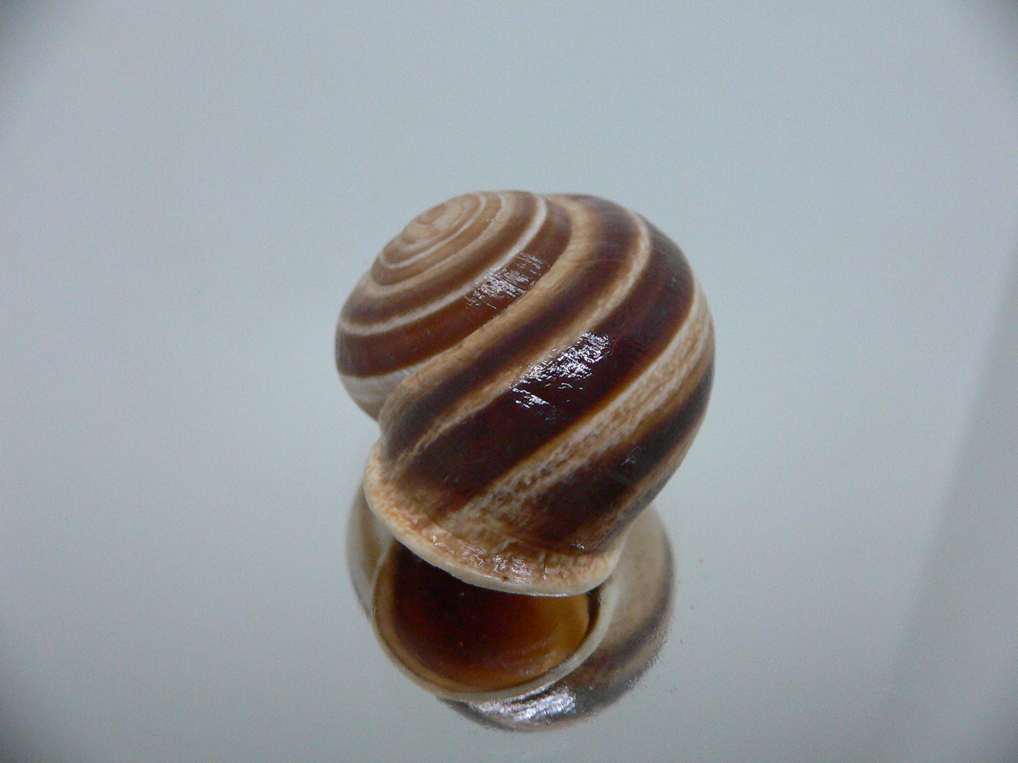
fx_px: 1029
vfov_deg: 40.7
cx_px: 509
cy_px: 382
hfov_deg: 52.6
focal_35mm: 35
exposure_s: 1/50
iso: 200
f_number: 2.8
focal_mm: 4.6
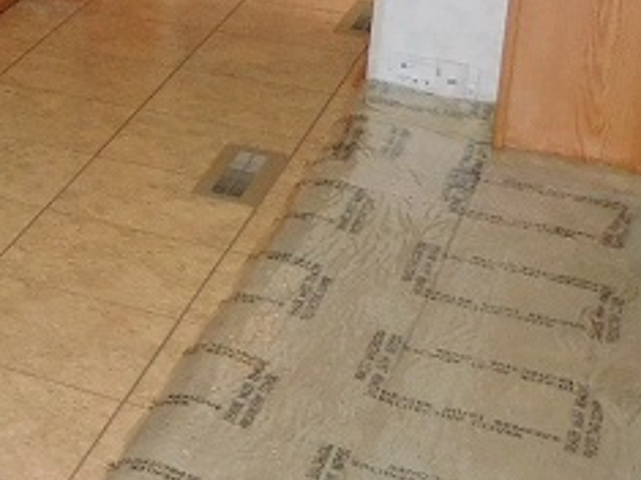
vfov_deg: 14.4
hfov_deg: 15.3
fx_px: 1814
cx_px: -709
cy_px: -166
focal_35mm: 98
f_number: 3
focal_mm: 4
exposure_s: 1/30
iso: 180
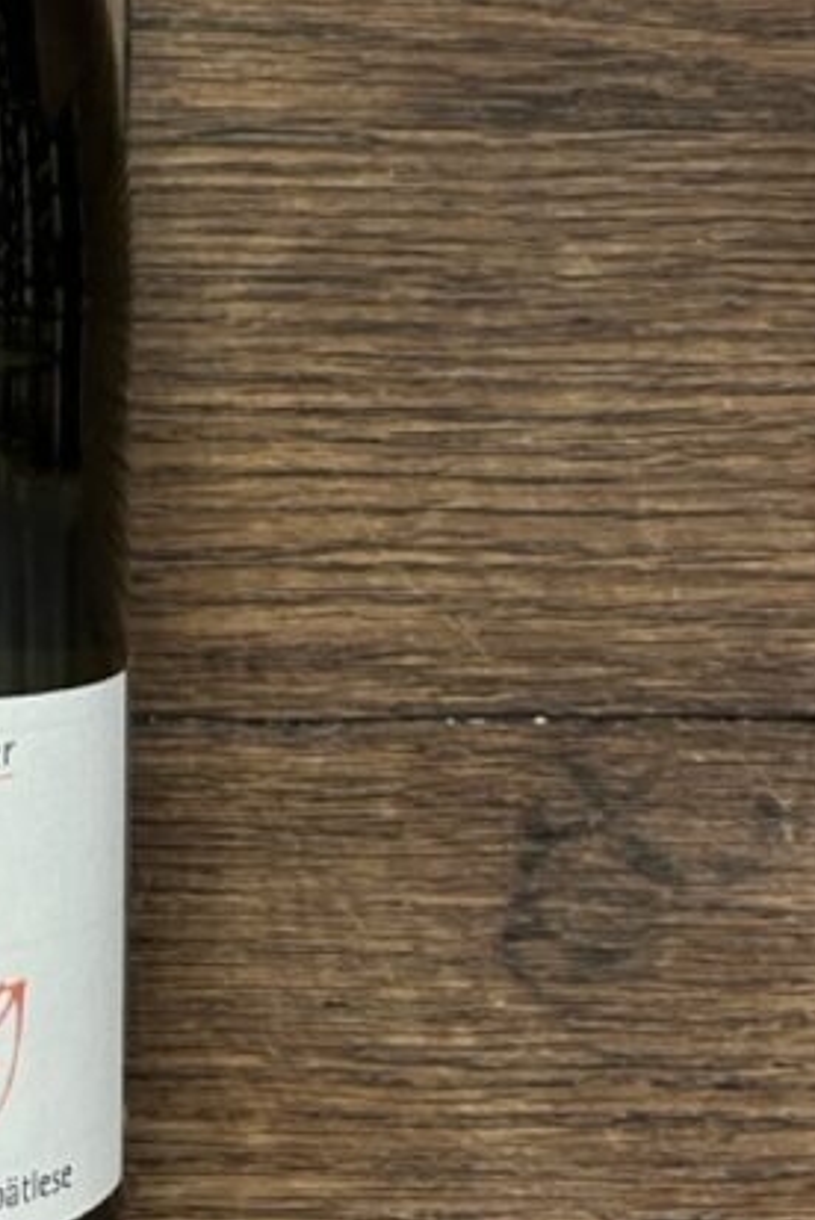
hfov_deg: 19.3
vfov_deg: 29.3
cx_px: -130
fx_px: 2271
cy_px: 230
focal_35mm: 67
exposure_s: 1/50
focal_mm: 5.1
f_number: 1.6
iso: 500
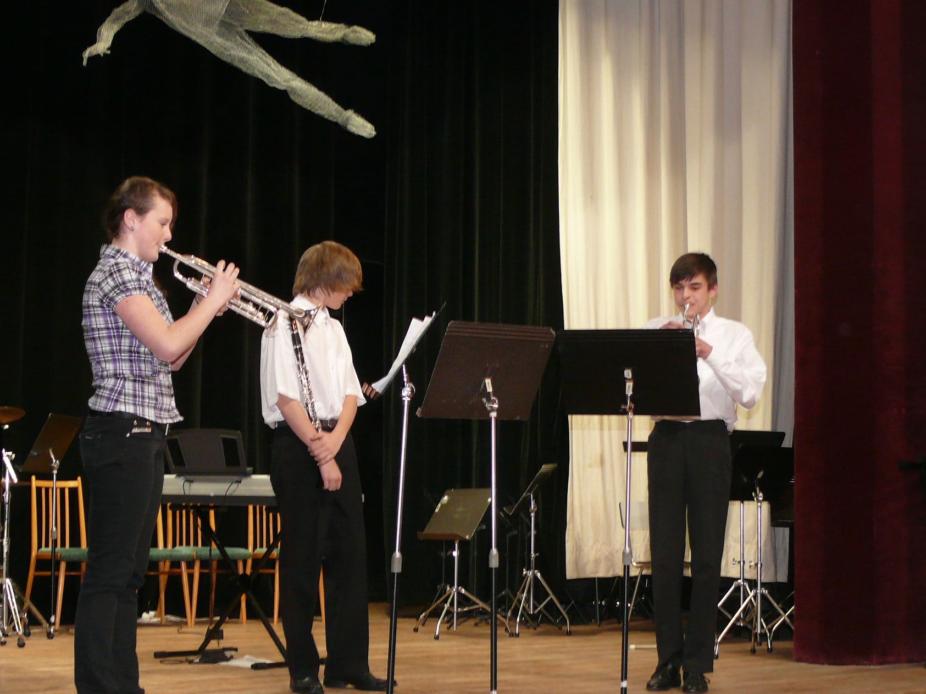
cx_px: 392
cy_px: 368
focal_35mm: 62
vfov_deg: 23.6
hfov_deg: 31.2
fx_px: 1658
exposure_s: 1/30
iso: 200
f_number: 3.2
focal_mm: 9.4
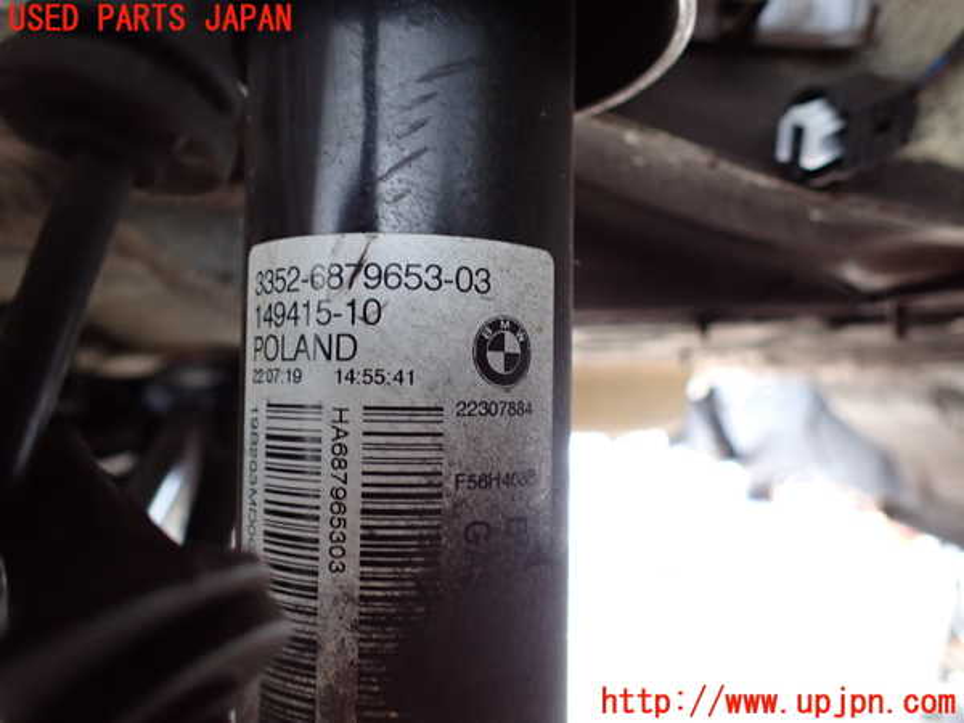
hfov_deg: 69.4
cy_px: 362
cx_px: 482
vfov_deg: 54.9
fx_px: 696
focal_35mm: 25
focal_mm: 4.5
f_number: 2
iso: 250
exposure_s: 1/30
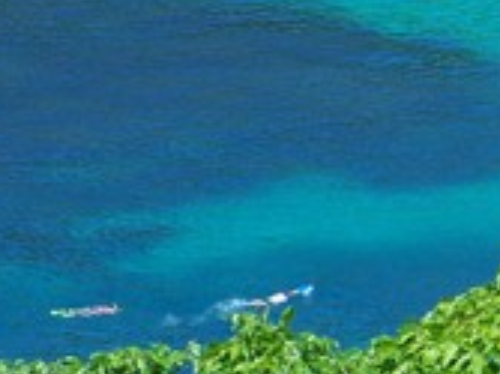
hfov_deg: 2.2
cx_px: 775
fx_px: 12976
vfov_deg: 1.7
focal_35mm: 899
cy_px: -153
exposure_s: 1/500
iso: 64
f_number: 3.6
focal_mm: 35.7
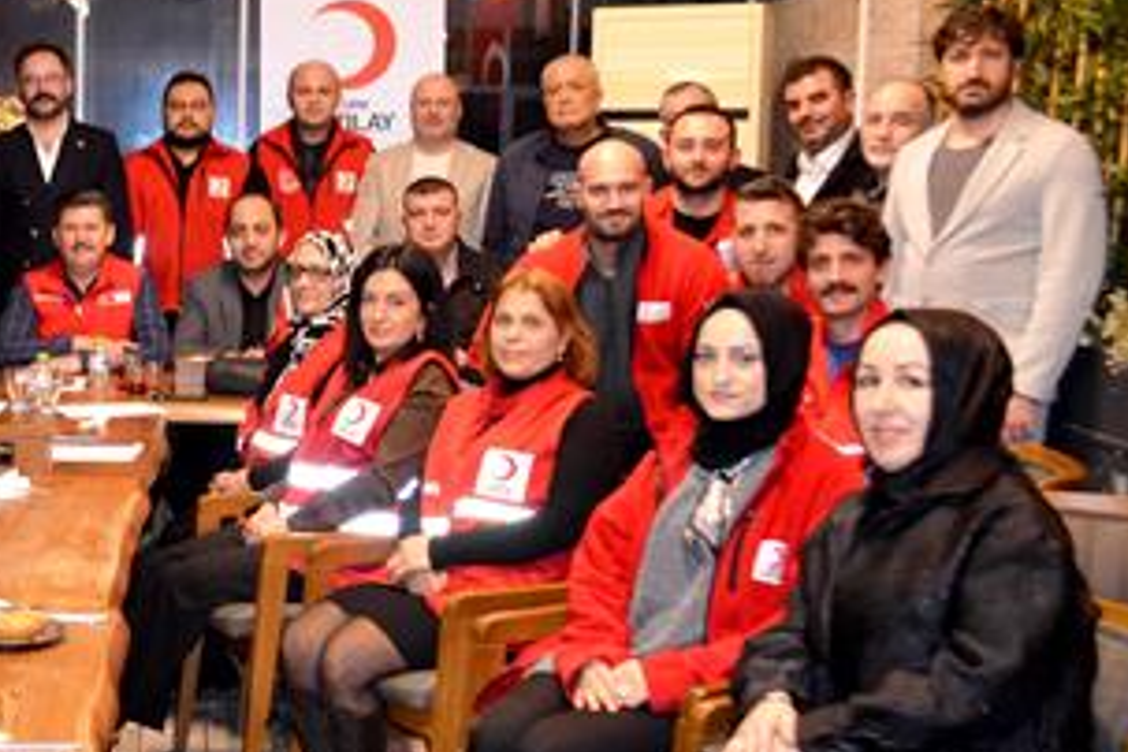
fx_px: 1786
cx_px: -30
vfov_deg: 23.7
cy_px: 441
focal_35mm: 57
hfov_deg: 32.0
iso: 1250
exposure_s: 1/60
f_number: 3.5
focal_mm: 18
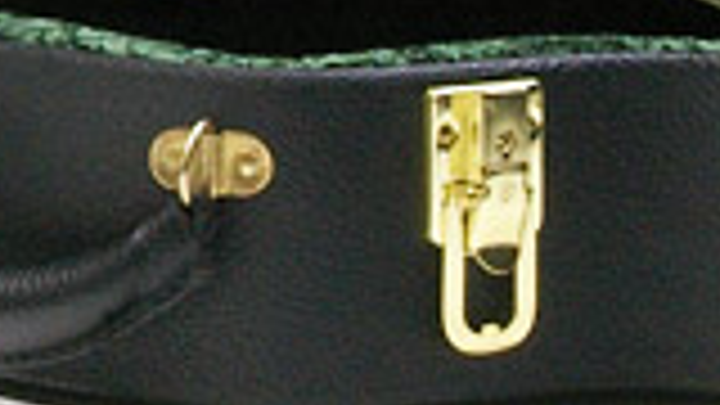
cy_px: -310
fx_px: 4238
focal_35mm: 222
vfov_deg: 5.4
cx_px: -212
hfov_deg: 9.5
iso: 800
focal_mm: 34
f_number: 27
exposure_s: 3
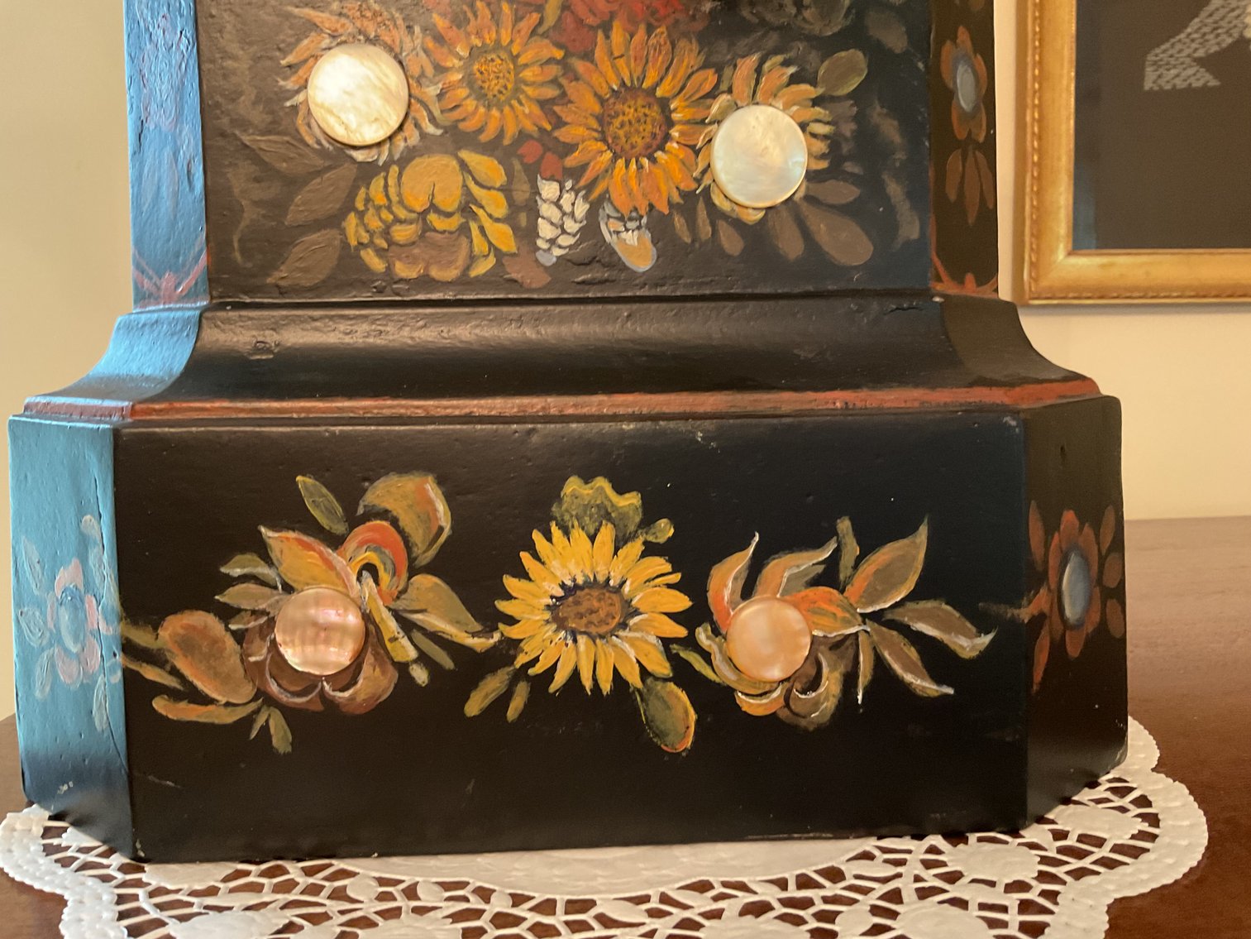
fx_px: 1048
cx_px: 626
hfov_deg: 61.7
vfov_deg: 48.2
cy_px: 470
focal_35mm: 29
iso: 250
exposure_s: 1/30
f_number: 1.8
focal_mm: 3
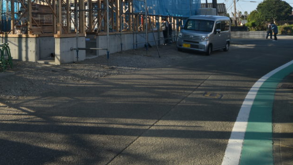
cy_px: 16
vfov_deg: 35.5
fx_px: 241
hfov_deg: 57.8
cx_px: 58
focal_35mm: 31
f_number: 9
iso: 100
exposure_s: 1/200
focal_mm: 12
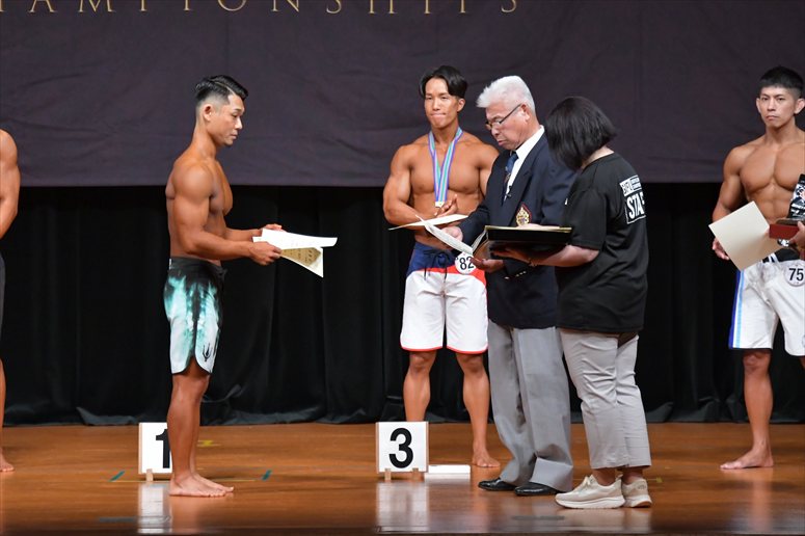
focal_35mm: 255
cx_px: 402
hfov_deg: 8.1
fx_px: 5699
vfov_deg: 5.4
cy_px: 268
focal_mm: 170
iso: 5000
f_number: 5.6
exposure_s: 1/400
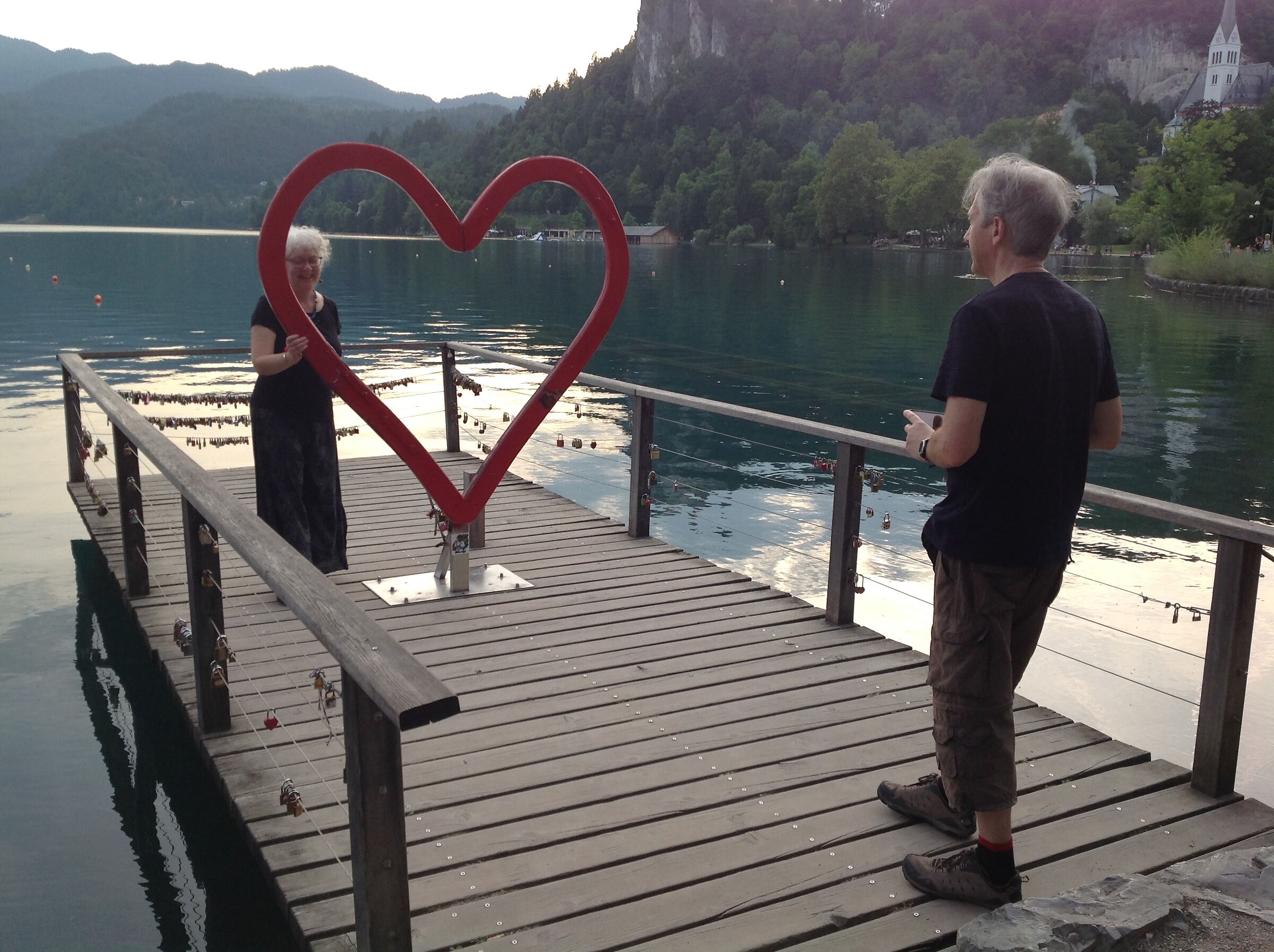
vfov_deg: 40.6
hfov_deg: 52.7
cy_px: 476
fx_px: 1286
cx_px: 637
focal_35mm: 35
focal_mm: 4.28
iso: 50
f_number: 2.4
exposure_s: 1/288
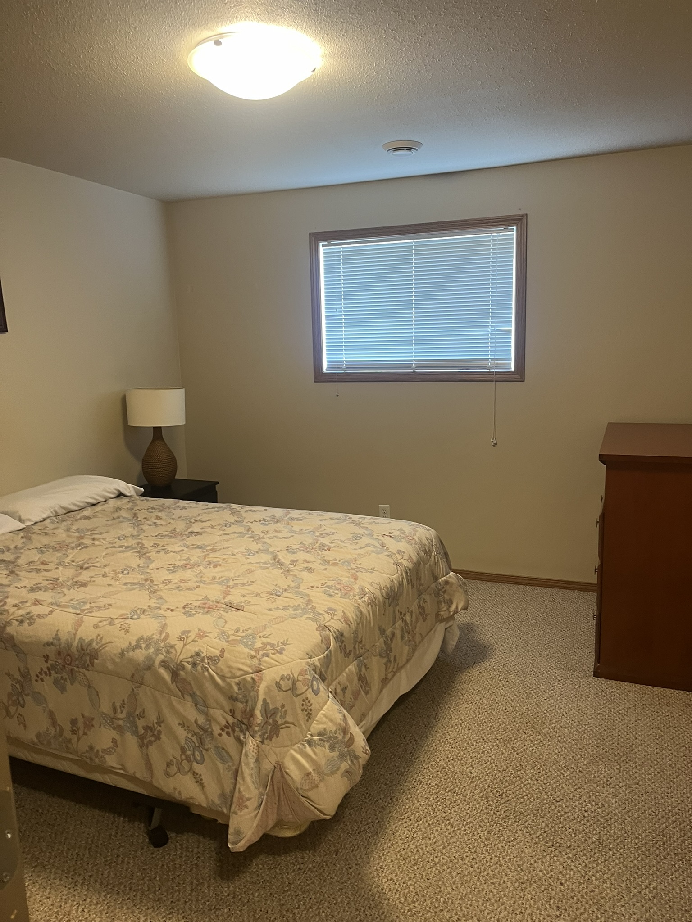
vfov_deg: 67.3
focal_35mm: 26
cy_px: 461
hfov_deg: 53.1
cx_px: 346
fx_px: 693
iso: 160
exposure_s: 1/60
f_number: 1.6
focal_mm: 5.1
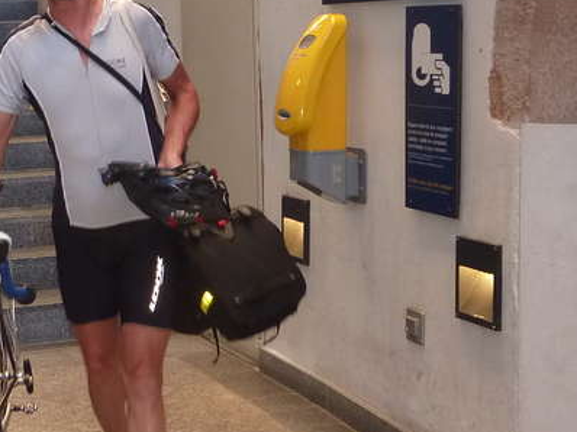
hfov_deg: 23.4
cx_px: 154
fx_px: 1383
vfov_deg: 17.8
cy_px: 212
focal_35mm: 83
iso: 200
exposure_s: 1/30
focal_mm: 5
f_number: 3.4
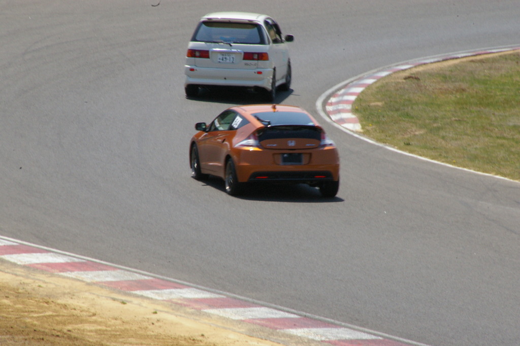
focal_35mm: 375
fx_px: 5415
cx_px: 260
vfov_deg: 3.7
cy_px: 173
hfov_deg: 5.5
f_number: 38
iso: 800
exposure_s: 1/90
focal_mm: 250
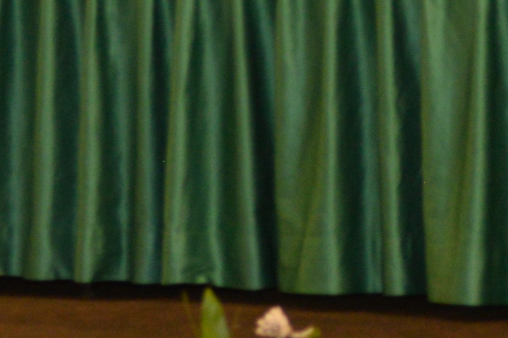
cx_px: -202
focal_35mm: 578
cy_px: -534
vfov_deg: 2.4
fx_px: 8152
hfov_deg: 3.6
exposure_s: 1/100
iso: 1600
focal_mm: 100
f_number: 3.2
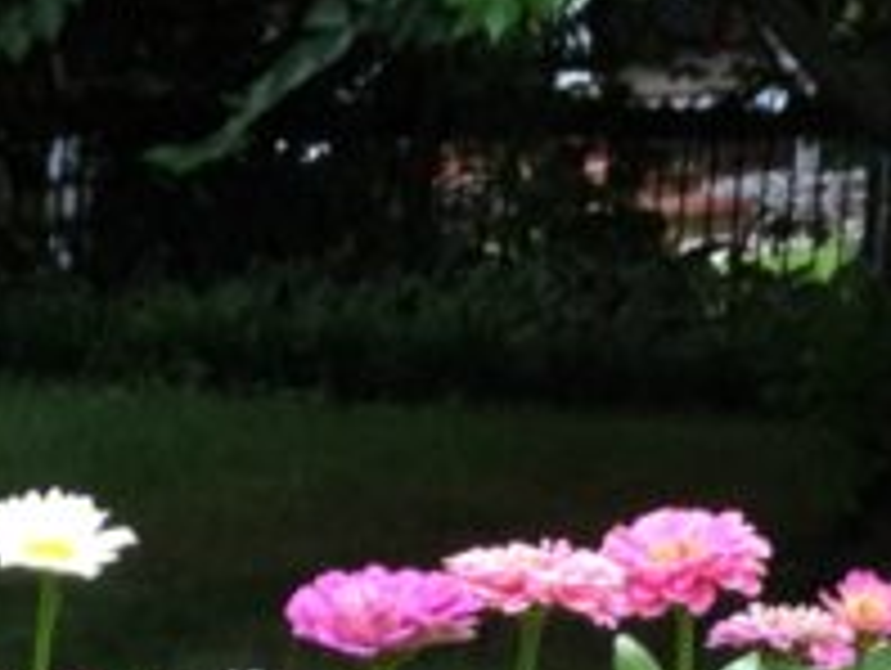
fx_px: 4665
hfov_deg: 10.9
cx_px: 180
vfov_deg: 7.6
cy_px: 1709
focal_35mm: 181
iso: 64
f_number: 2.4
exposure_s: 1/40
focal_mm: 4.28
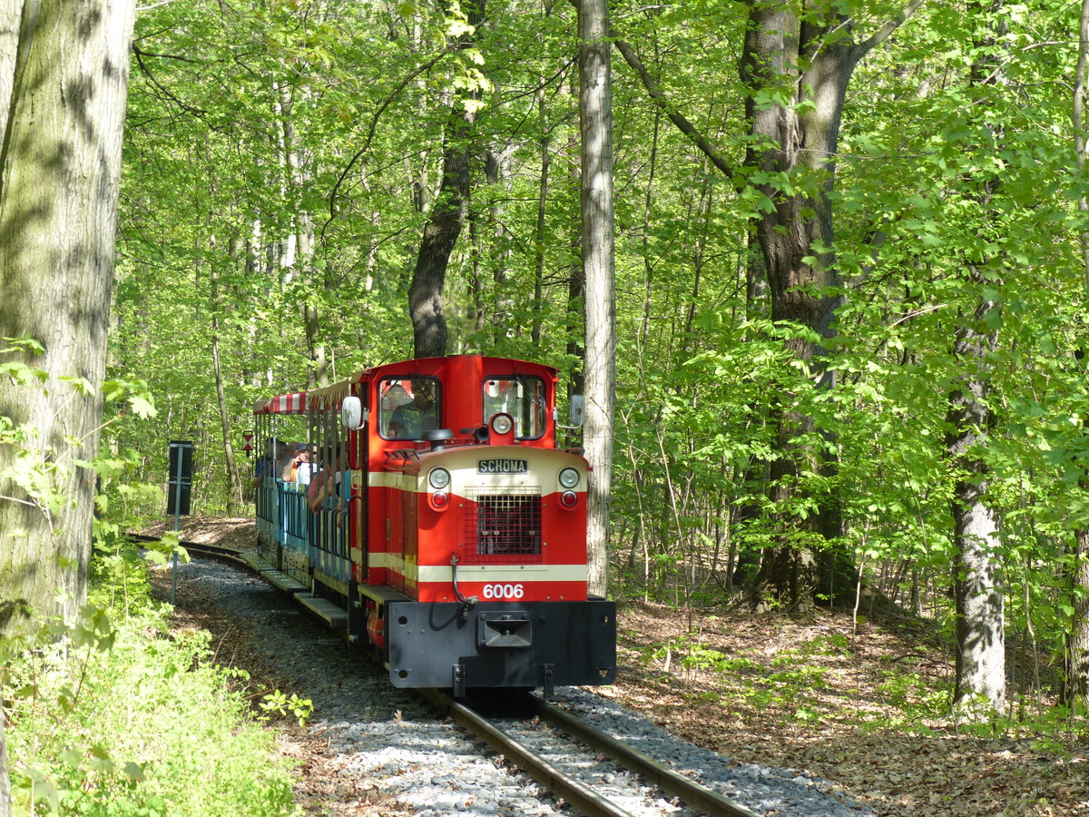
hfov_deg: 15.6
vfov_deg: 11.8
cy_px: 408
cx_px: 544
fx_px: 3964
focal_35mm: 126
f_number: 3.2
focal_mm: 22.6
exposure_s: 1/125
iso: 100
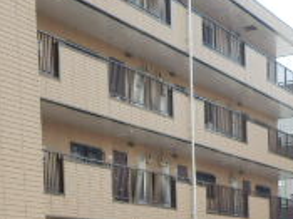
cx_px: 144
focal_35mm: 88
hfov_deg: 22.3
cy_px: 351
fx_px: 744
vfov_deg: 15.2
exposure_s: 1/320
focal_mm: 4.2
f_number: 3
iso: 80
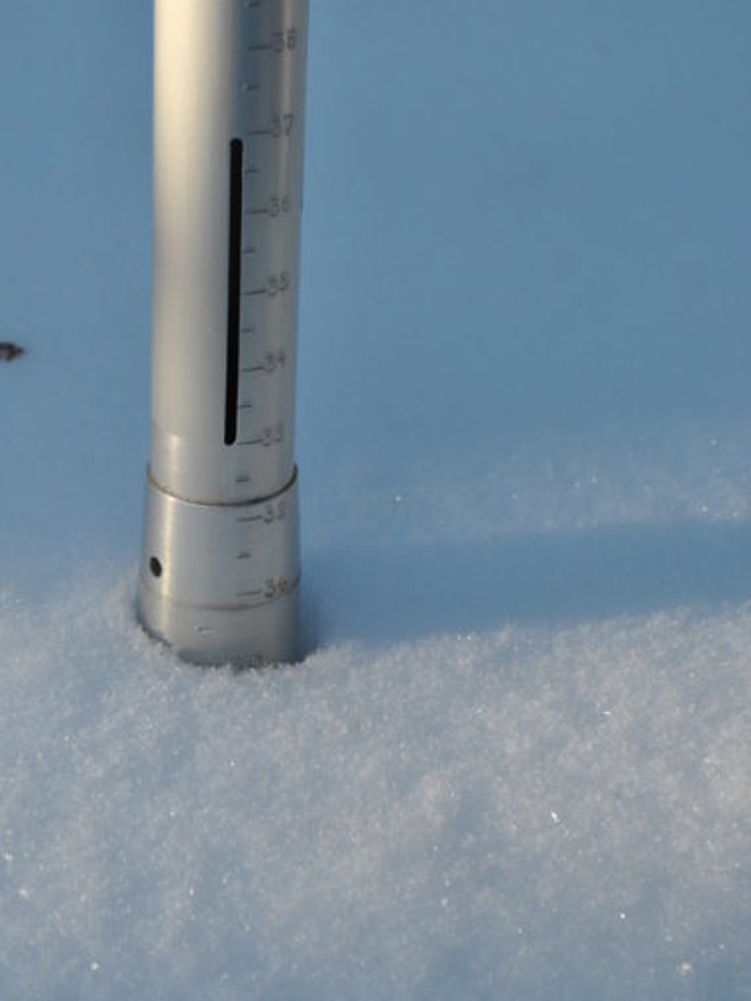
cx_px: 244
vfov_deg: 15.8
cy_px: 482
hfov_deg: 11.9
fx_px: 3607
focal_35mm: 125
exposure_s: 1/200
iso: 100
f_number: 7.1
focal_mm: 55
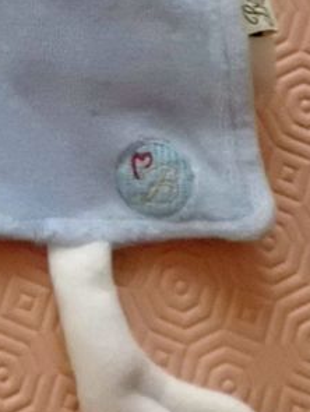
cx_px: -138
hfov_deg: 15.6
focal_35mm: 88
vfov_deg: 20.9
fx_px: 1048
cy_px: -67
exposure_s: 1/10
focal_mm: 4.6
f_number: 3.2
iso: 800
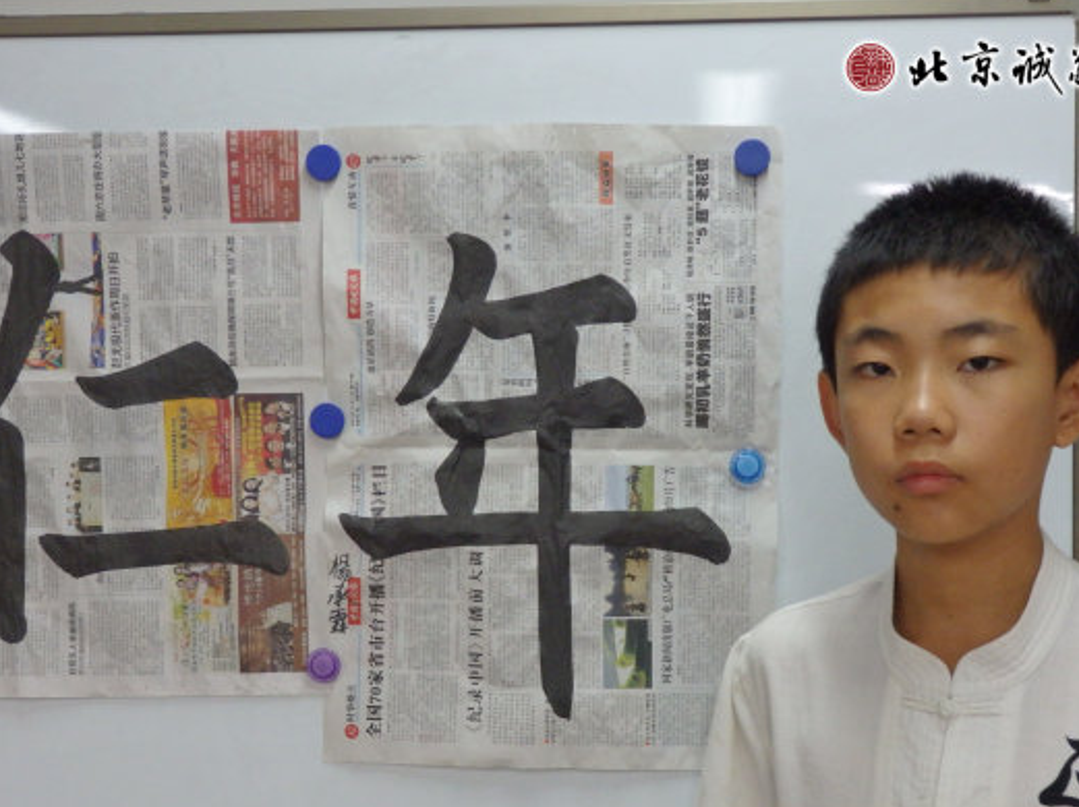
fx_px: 1526
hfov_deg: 38.9
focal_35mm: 49
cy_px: 520
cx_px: 561
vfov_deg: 29.5
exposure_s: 1/60
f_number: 3.6
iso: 500
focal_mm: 6.6
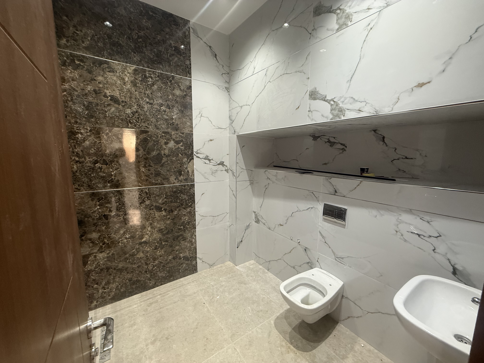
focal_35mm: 14
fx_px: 196
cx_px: 242
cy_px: 182
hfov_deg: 102.1
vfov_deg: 85.7
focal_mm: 2.22
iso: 250
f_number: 2.2
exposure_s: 1/50
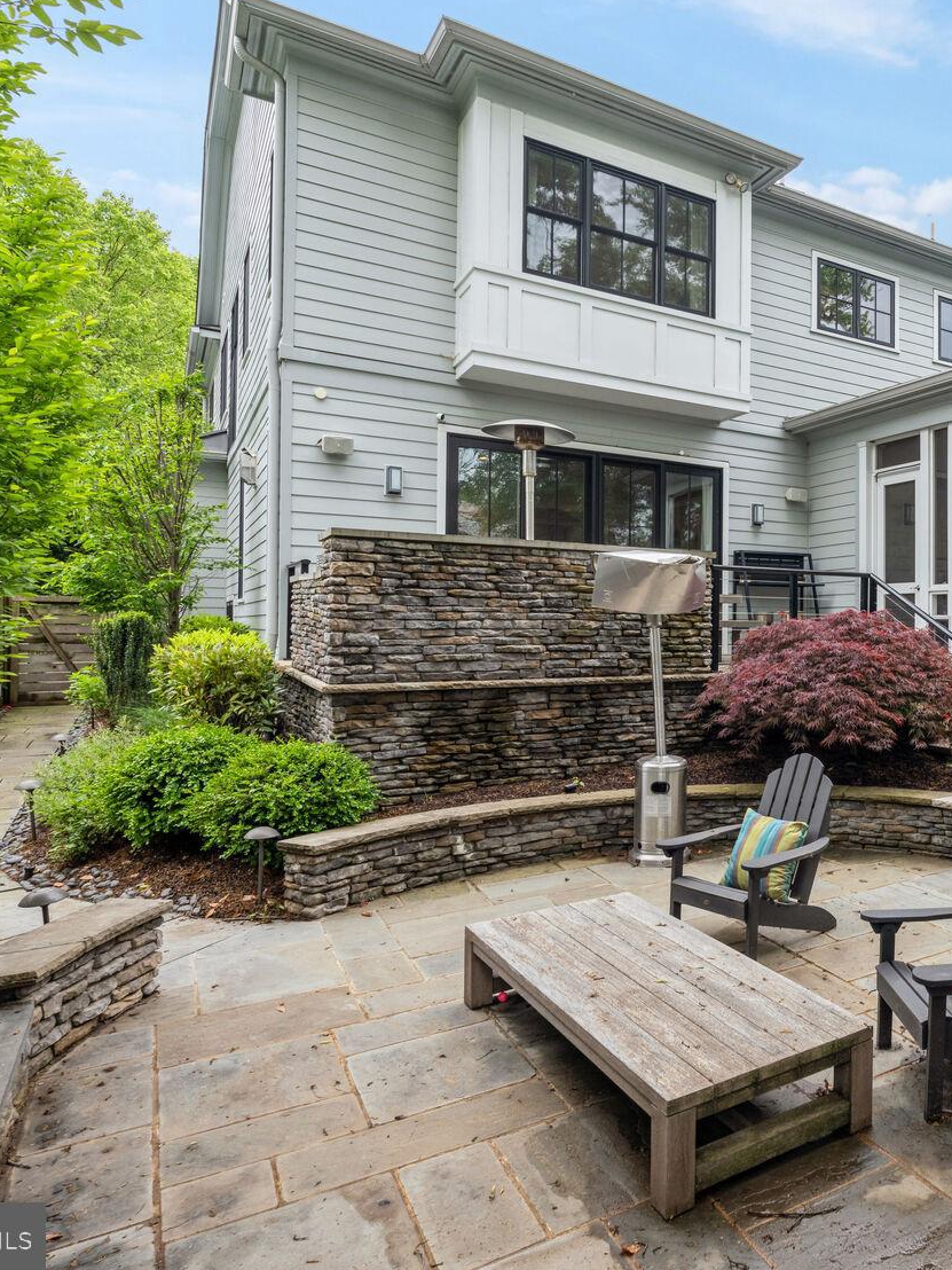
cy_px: 612
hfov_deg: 50.3
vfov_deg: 69.9
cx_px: 821
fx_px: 908
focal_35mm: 25
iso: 400
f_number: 8
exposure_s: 1/125
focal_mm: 16.5
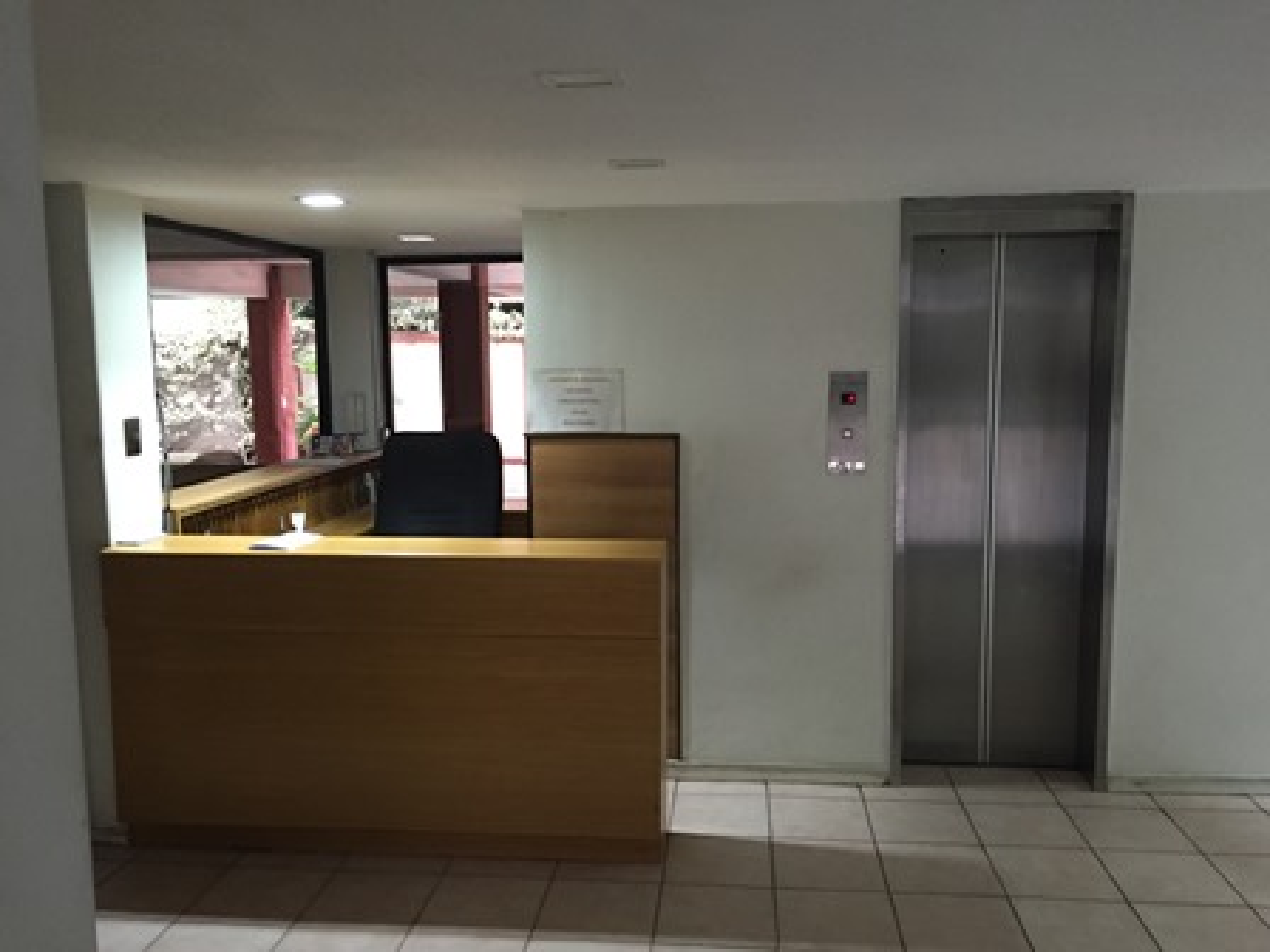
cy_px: 476
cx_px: 635
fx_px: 1064
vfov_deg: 48.2
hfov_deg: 61.7
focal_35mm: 29
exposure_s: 1/20
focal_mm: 4.15
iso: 250
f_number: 2.2
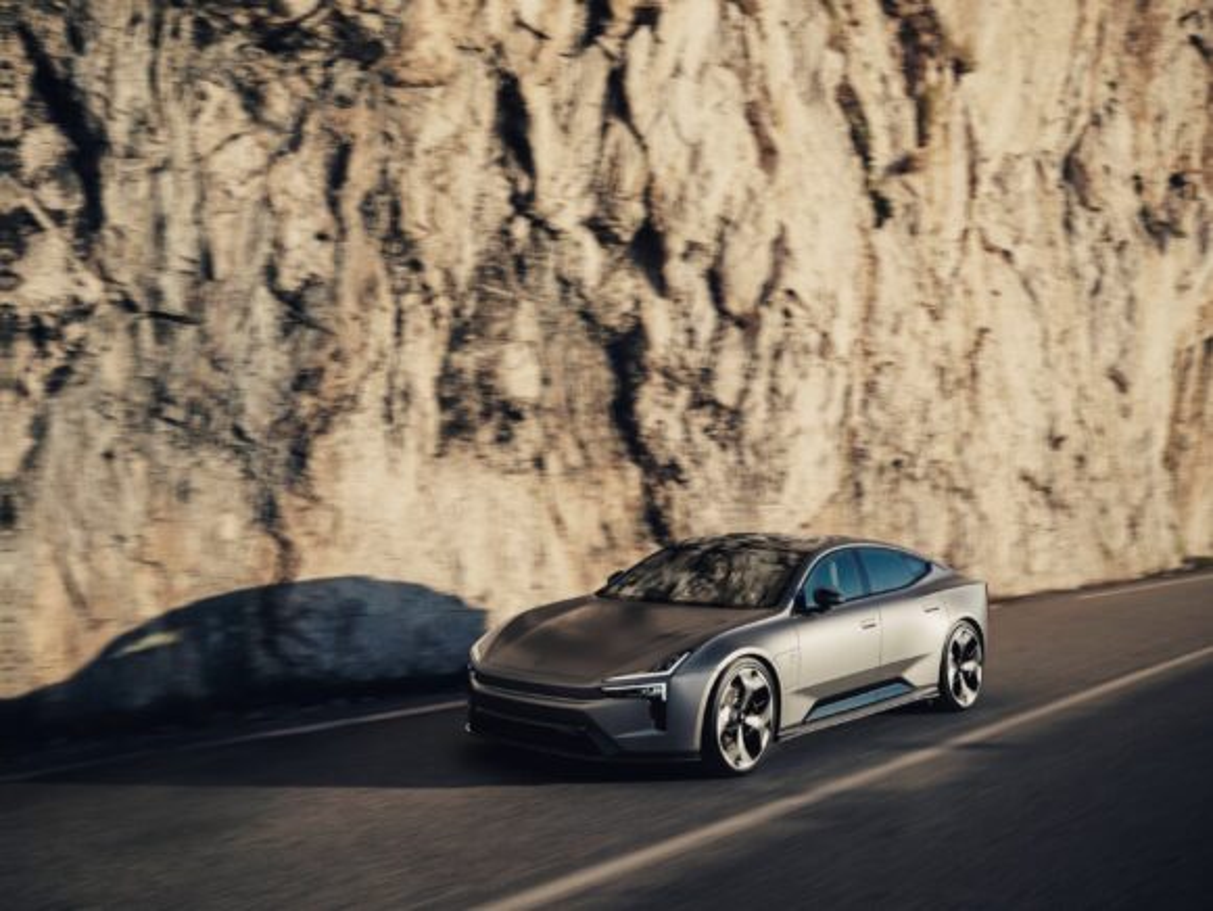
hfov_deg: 51.3
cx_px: 606
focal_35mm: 36
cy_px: 456
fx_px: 1262
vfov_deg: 39.7
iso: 80
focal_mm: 45
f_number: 4
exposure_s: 1/400
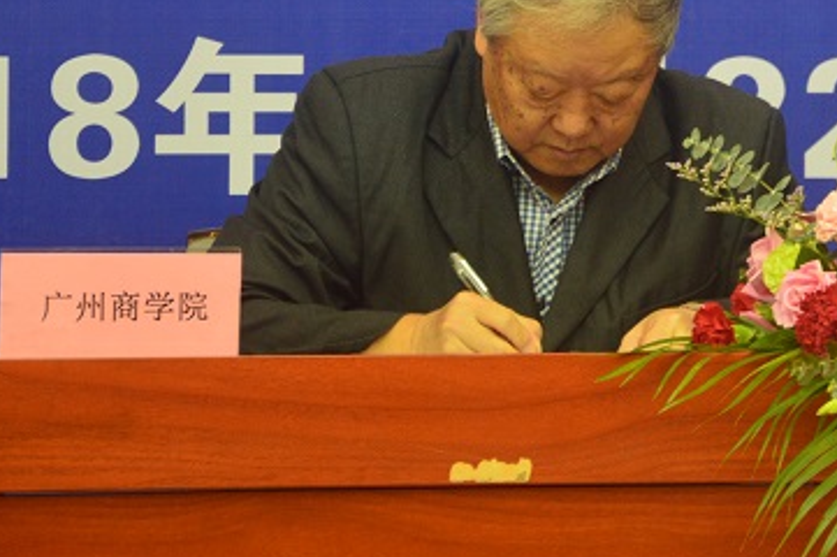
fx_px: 7991
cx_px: 971
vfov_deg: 4.0
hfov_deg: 6.0
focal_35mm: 344
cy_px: -91
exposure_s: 1/13
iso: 800
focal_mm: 92
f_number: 5.6
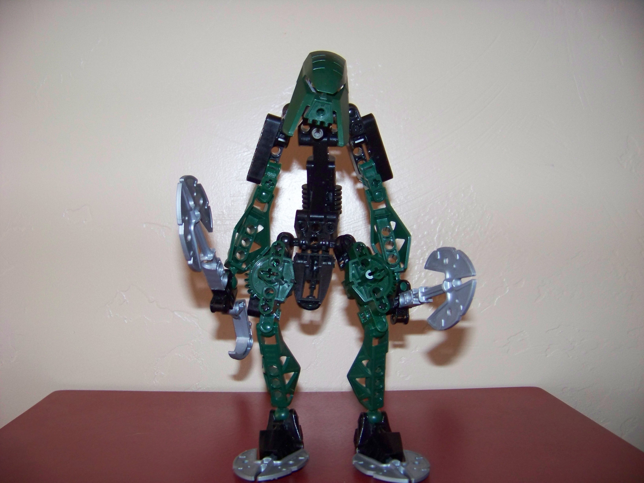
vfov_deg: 39.7
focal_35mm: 36
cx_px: 322
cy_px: 242
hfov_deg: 51.4
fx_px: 670
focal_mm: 5.85
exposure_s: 1/30
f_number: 2.8
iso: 200
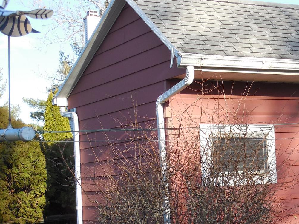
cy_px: 183
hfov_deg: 21.8
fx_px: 760
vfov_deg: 16.6
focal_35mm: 88
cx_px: 257
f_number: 3.9
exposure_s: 1/250
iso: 125
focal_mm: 7.8
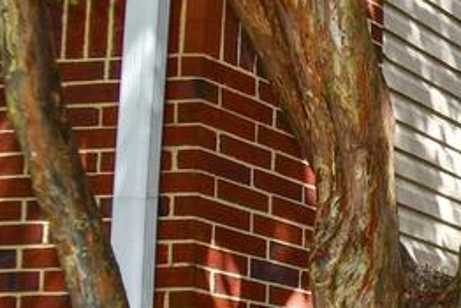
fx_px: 1268
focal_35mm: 99
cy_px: 468
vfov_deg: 13.1
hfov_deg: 13.2
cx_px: 1198
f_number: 5.6
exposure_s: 1/125
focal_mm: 12
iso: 125
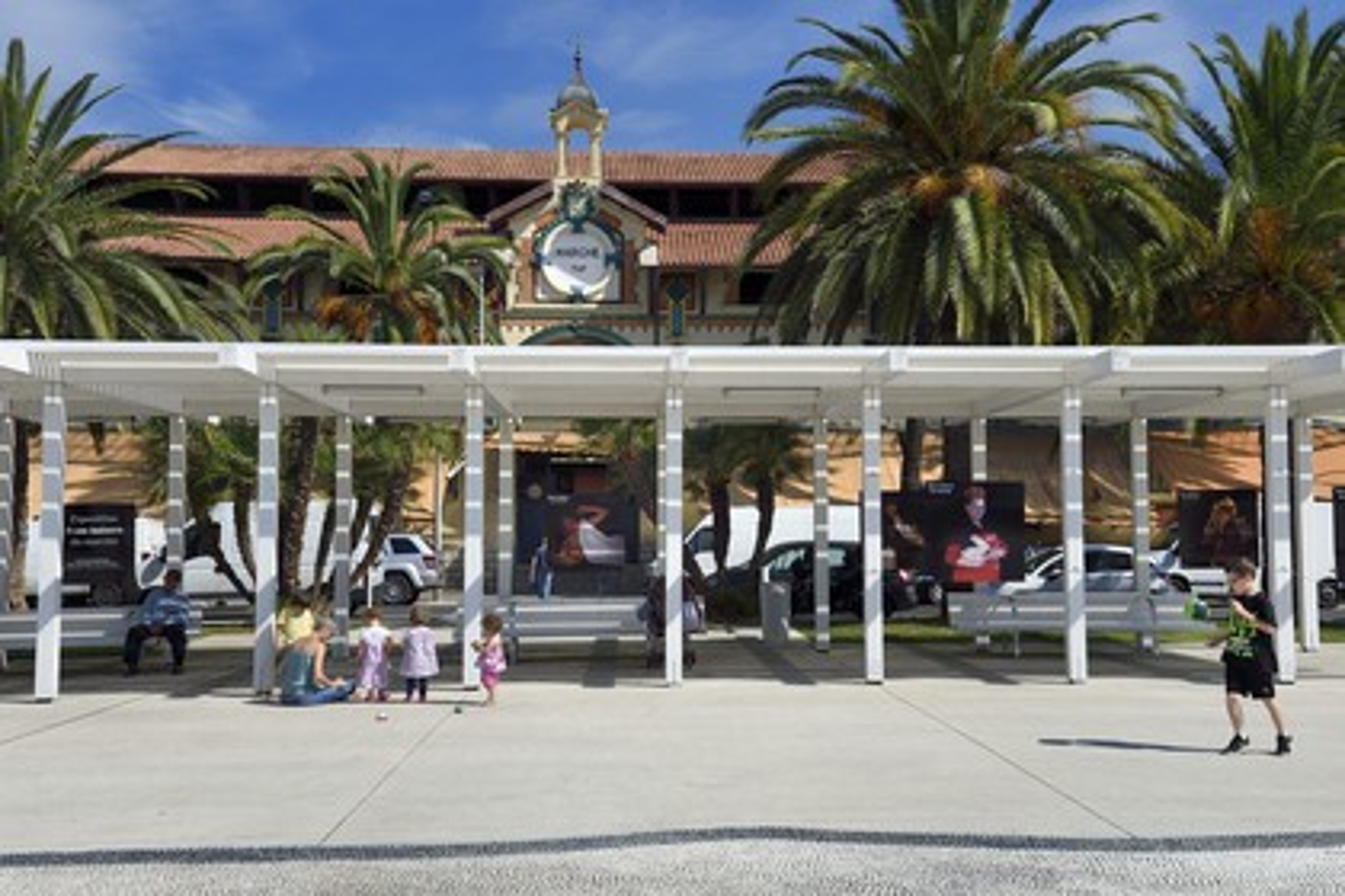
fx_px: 1494
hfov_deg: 48.5
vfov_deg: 33.4
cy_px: 448
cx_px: 672
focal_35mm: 40
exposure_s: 1/320
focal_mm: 40
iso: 200
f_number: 9
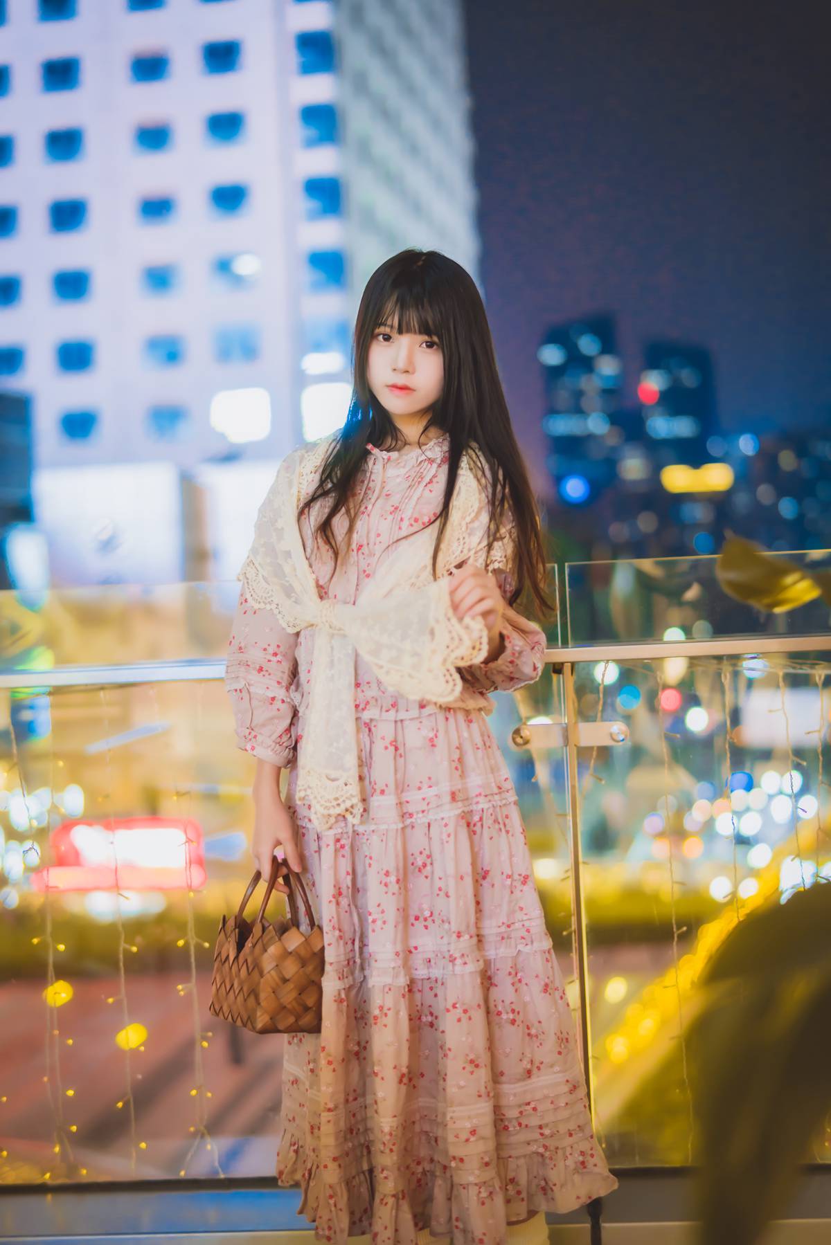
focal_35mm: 50
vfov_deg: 39.6
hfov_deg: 27.0
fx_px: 1730
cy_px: 622
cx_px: 416
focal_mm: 50
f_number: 1.4
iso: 1600
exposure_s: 1/100
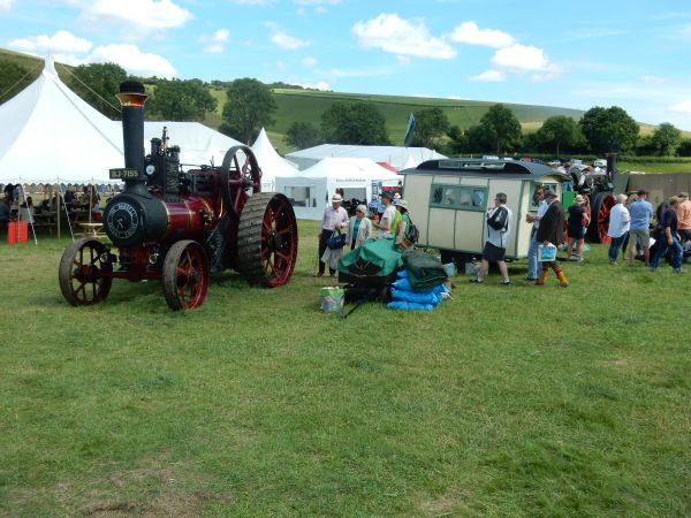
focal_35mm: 36
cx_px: 346
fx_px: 719
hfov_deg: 51.4
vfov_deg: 39.7
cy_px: 259
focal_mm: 6.4
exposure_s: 1/640
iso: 125
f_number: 4
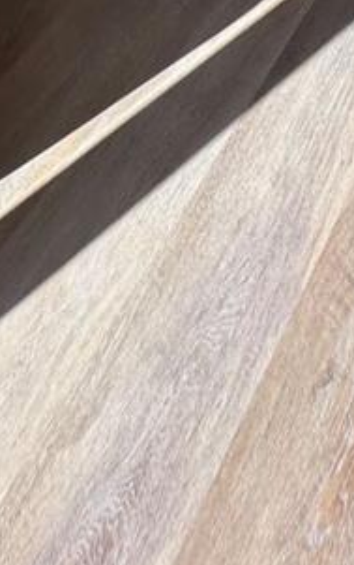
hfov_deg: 21.5
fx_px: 910
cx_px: 318
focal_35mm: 59
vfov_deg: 20.5
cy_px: -511
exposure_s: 1/136
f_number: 2.2
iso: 40
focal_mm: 2.22
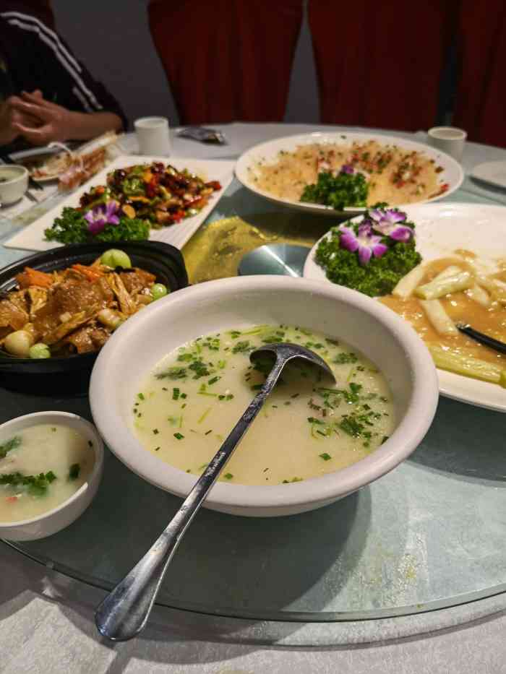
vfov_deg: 65.3
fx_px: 526
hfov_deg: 51.4
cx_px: 253
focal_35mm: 27
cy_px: 337
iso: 50
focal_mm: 6.67
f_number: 1.9
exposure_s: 1/196
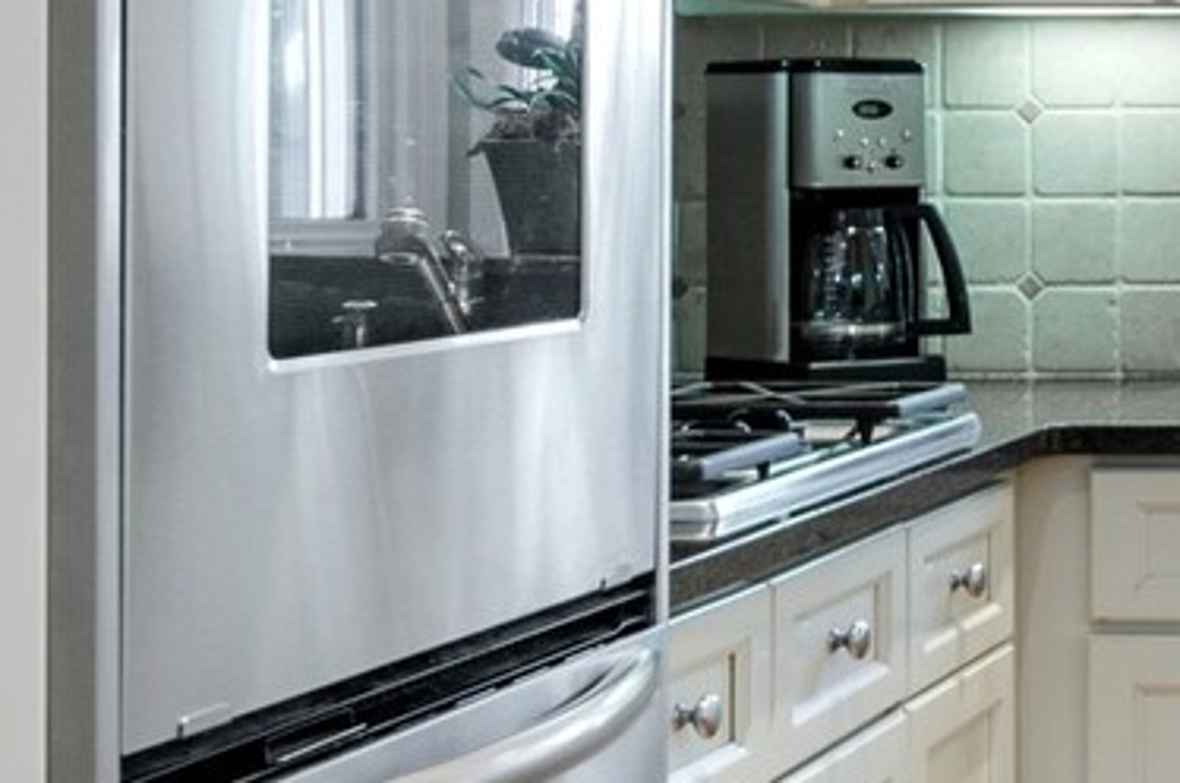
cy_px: 133
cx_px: 1942
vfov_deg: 13.8
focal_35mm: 98
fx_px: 3213
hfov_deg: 17.8
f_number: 8
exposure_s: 1/8
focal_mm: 15
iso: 200
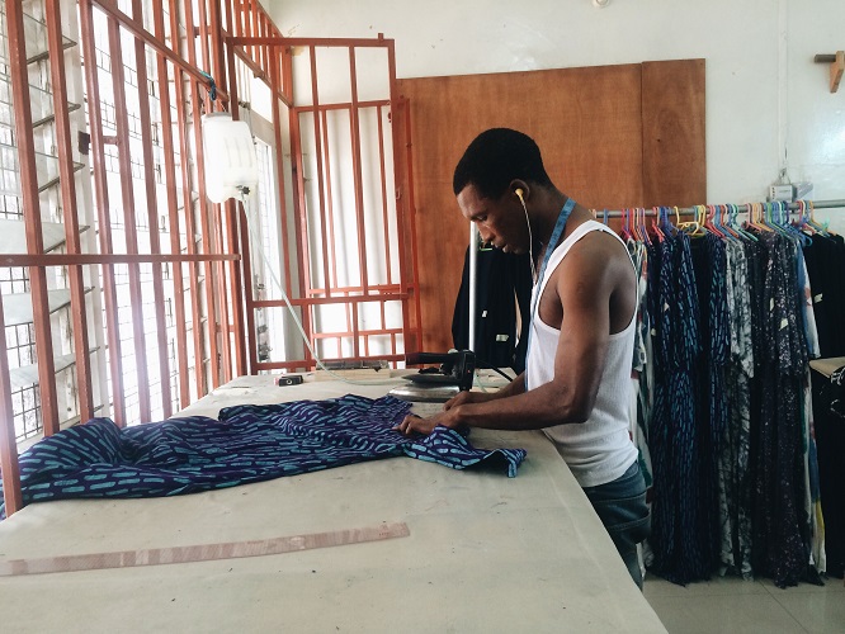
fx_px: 708
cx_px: 422
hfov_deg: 61.6
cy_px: 317
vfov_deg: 48.3
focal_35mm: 29
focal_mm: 4.15
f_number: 2.2
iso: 160
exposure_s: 1/33
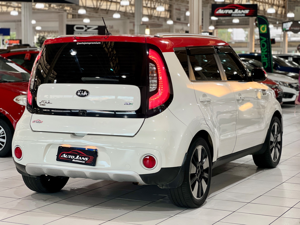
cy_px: 112
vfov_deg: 19.1
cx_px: 150
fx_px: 667
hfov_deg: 25.3
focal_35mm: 77
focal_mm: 9
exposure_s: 1/40
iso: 160
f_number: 2.8
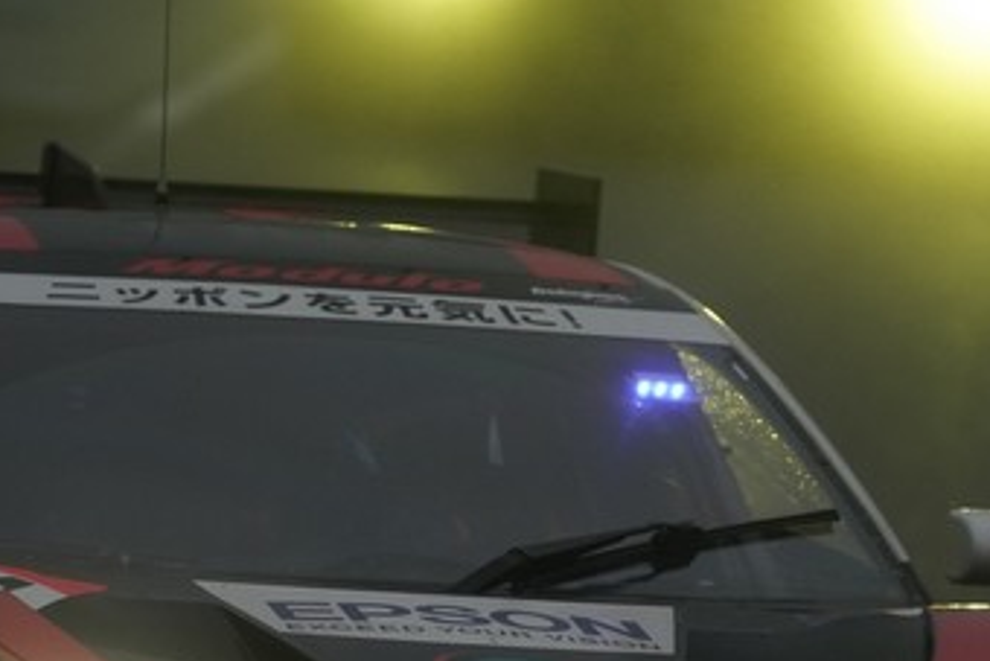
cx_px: 224
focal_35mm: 1269
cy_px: 603
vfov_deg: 1.1
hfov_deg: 1.6
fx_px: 34911
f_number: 6.3
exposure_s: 1/640
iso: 800
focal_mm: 600
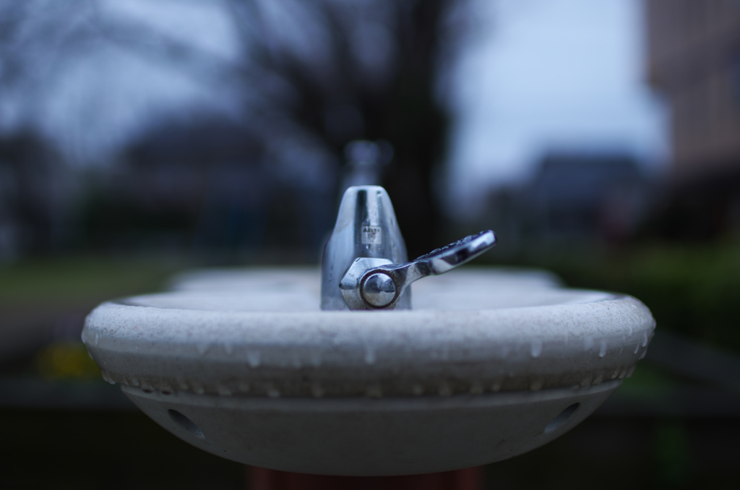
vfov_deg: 29.7
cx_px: 370
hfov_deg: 43.7
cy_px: 245
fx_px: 923
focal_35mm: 45
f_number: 1.6
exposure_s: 1/1600
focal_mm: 30
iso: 100
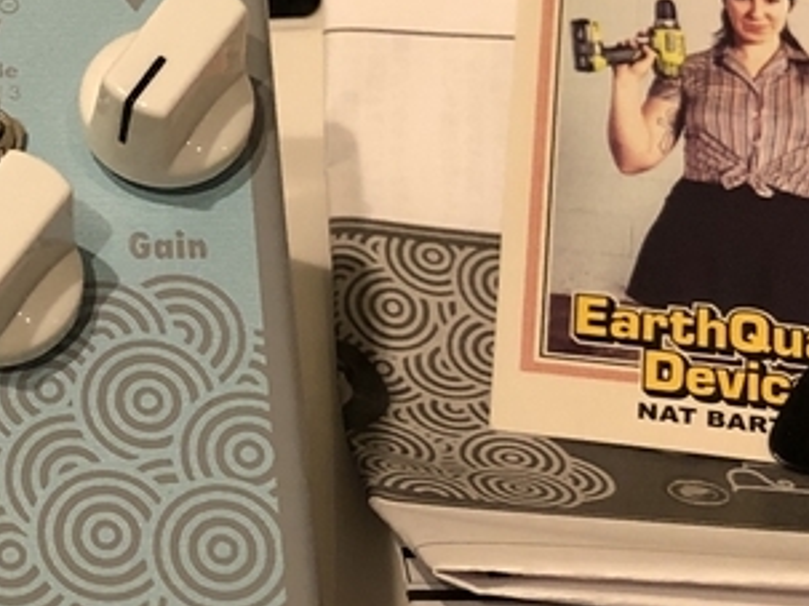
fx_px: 2593
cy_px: 230
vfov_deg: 13.3
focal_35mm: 111
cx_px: -88
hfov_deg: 17.1
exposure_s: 1/15
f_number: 1.8
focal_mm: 3.99
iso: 64
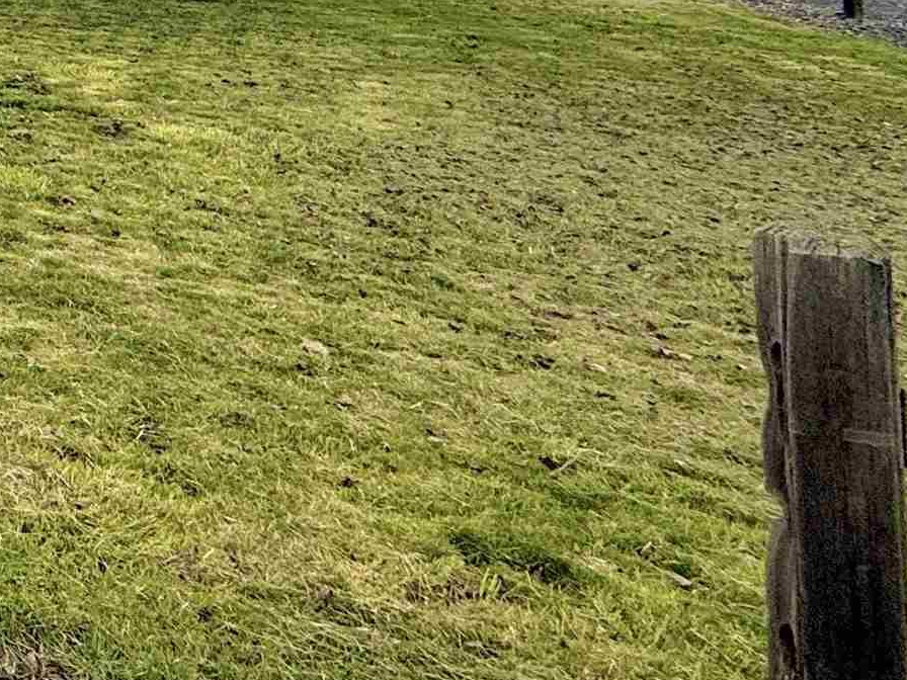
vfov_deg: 26.9
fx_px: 1258
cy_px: -131
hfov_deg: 24.0
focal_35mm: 48
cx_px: -638
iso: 50
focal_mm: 2.22
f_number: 2.2
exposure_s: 1/357
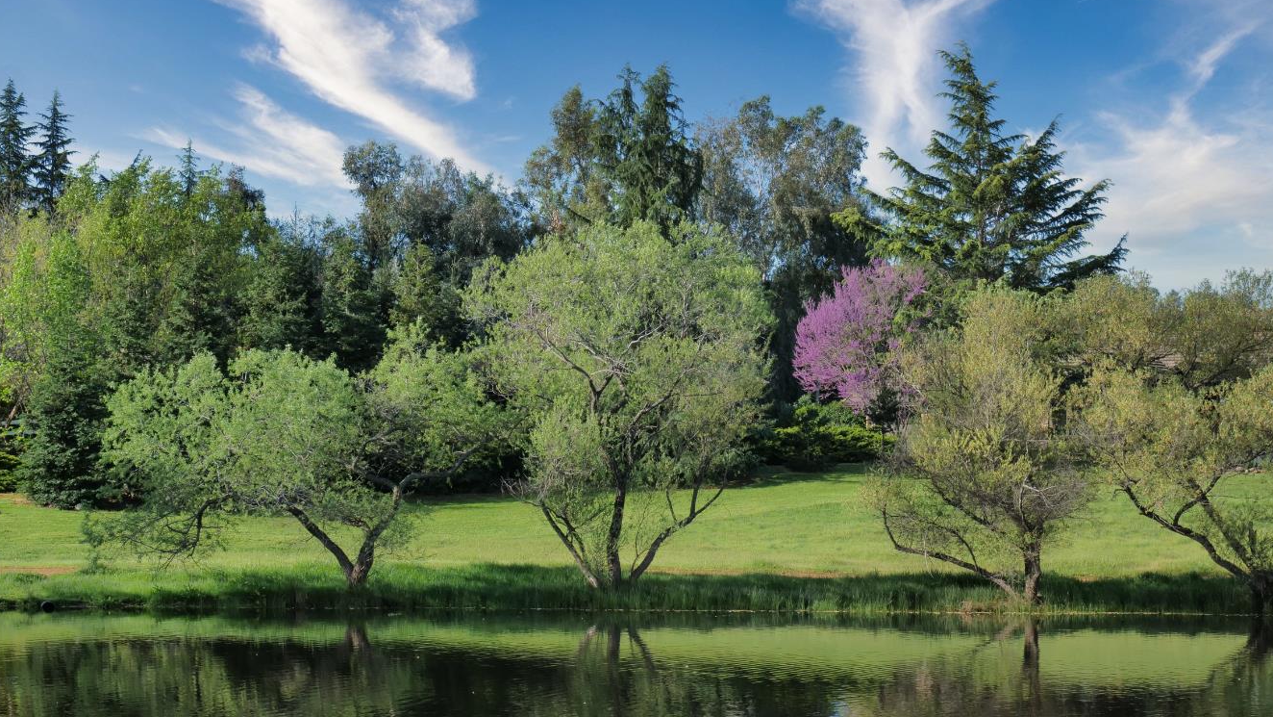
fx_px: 2667
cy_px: 504
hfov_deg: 26.8
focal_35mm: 79
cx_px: 711
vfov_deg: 15.3
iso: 100
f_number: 9
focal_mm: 32
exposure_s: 1/160
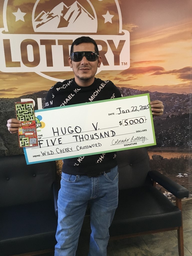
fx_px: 214
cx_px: 96
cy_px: 128
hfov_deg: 48.2
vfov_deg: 61.7
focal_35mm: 29
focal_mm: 4.15
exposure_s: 1/30
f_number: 2.2
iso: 160
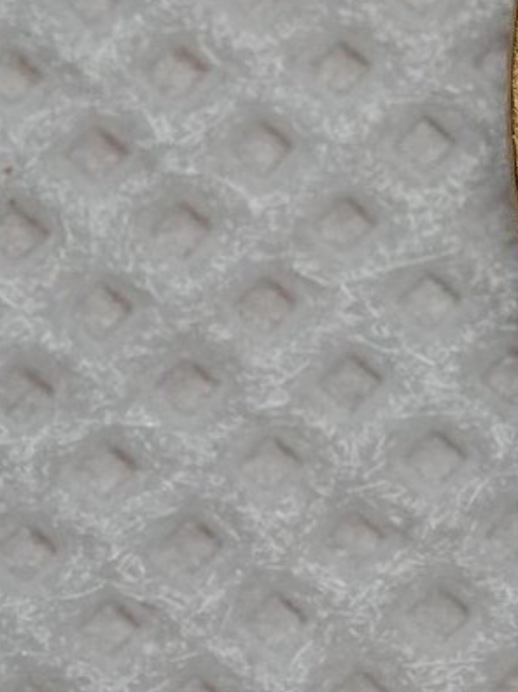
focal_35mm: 435
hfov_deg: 3.4
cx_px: 1231
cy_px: 73
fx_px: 8684
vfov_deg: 4.6
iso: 1250
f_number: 5.6
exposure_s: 1/250
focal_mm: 105
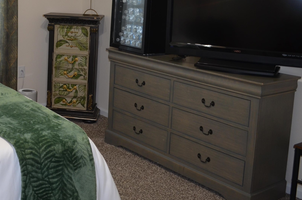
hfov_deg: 36.5
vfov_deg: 25.2
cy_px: 23
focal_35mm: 52
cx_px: 47
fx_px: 435
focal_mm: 18
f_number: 3.5
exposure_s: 1/60
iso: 400
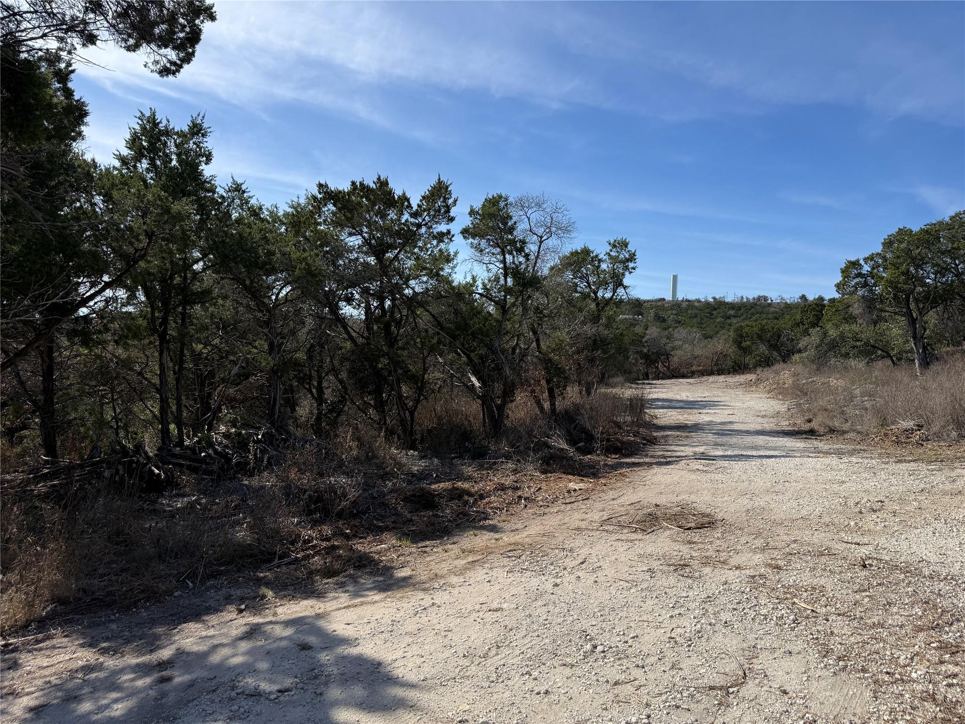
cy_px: 362
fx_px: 669
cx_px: 482
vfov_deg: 56.8
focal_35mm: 24
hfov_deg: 71.6
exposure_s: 1/4673
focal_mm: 6.76
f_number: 1.78
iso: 80
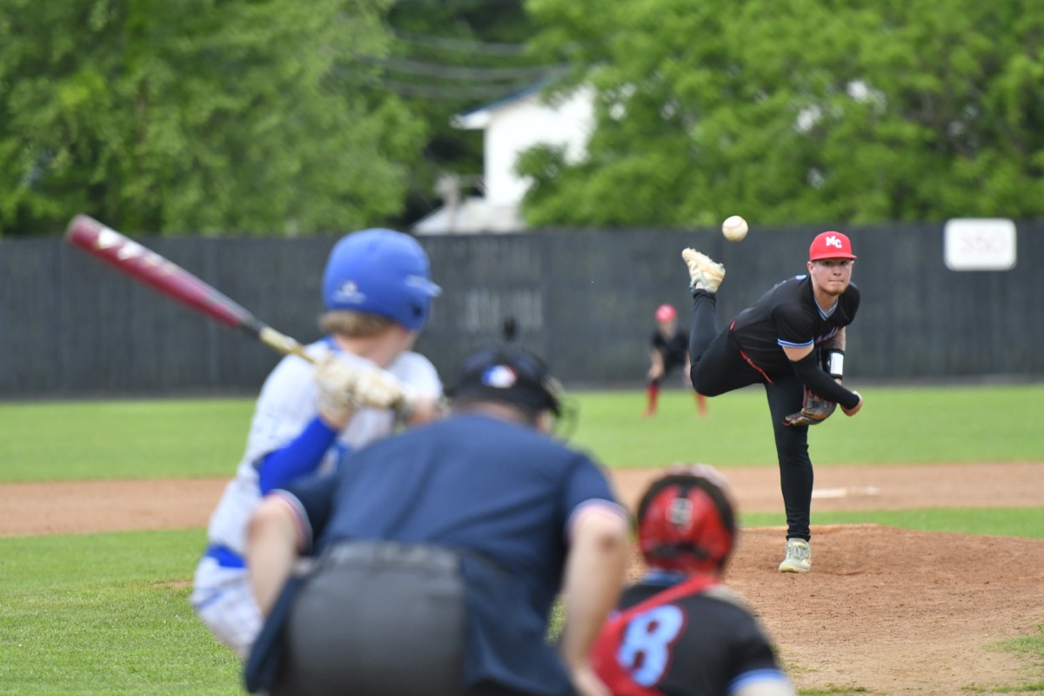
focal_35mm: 300
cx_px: 522
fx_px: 8699
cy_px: 348
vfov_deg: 4.6
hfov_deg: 6.9
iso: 1400
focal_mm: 200
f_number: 2.8
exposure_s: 1/2000
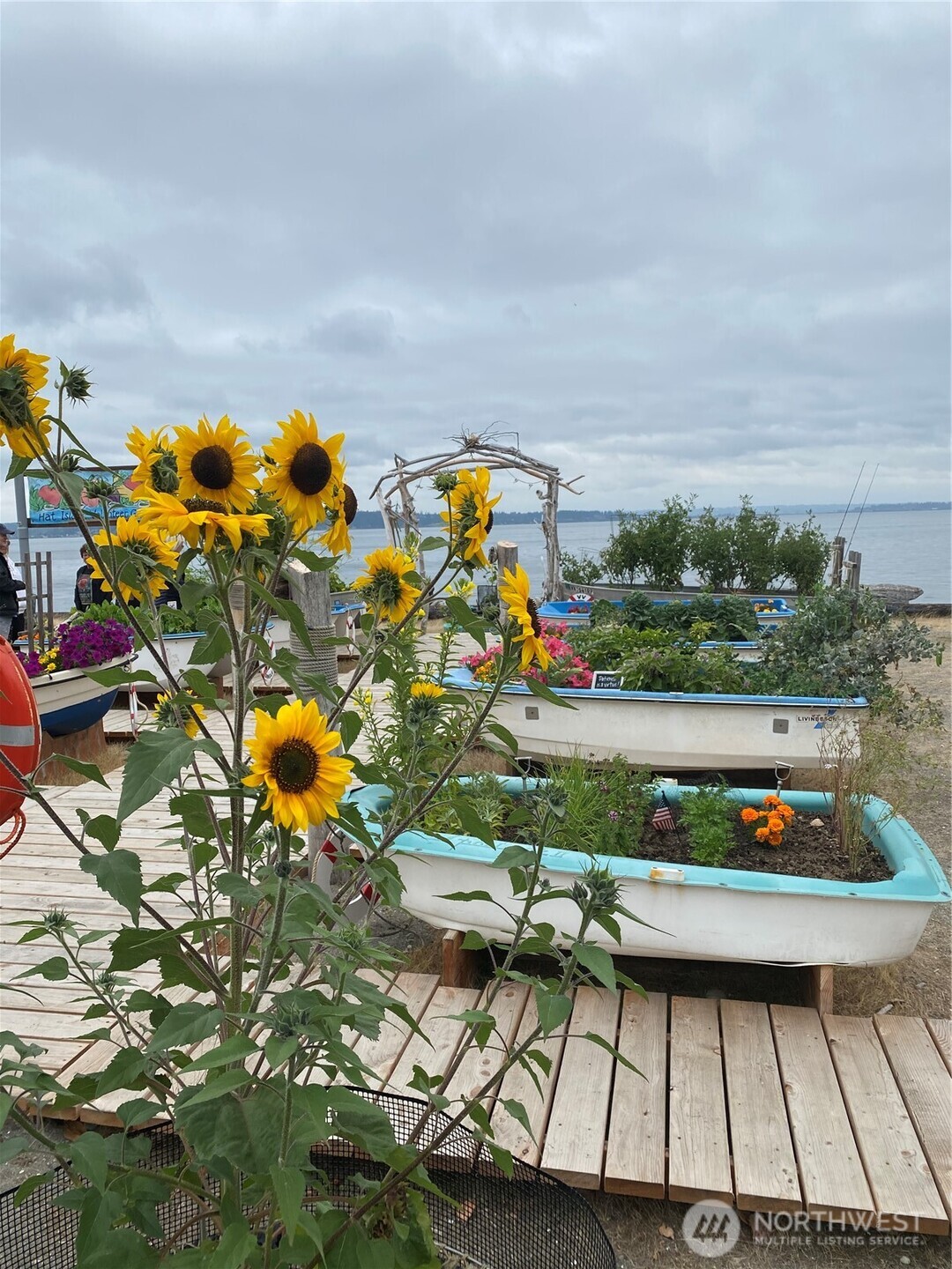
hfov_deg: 53.1
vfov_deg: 67.3
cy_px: 634
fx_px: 953
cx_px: 476
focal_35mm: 26
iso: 32
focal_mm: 4.25
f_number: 1.8
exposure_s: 1/1522
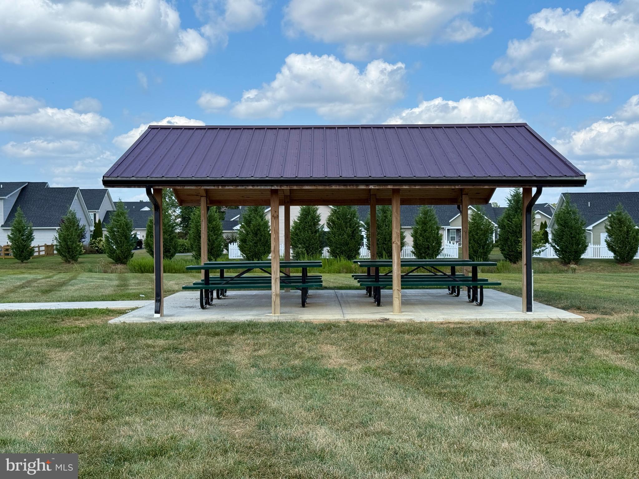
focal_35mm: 48
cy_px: 240
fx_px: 886
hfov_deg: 39.7
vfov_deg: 30.3
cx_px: 320
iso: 64
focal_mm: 6.76
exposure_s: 1/3226
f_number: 1.78
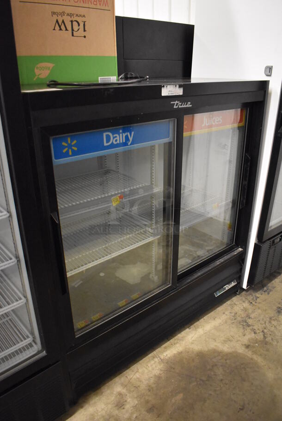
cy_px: 210
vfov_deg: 67.3
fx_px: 317
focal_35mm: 27
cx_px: 141
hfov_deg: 48.0
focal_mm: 18
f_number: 3.5
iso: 6400
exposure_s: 1/125
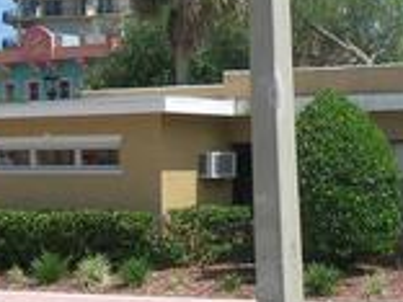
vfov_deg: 13.6
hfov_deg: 17.6
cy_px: 159
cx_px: 403
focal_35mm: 109
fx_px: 1269
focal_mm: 5.7
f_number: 4.9
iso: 50
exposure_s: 1/403
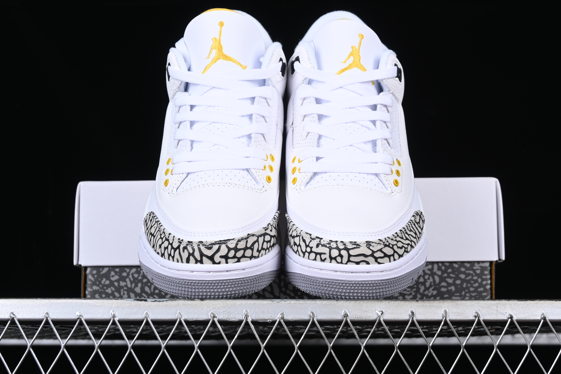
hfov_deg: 27.0
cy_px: 187
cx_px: 280
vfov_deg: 18.2
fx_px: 1169
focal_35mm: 75
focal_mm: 50
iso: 160
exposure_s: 1/125
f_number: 8
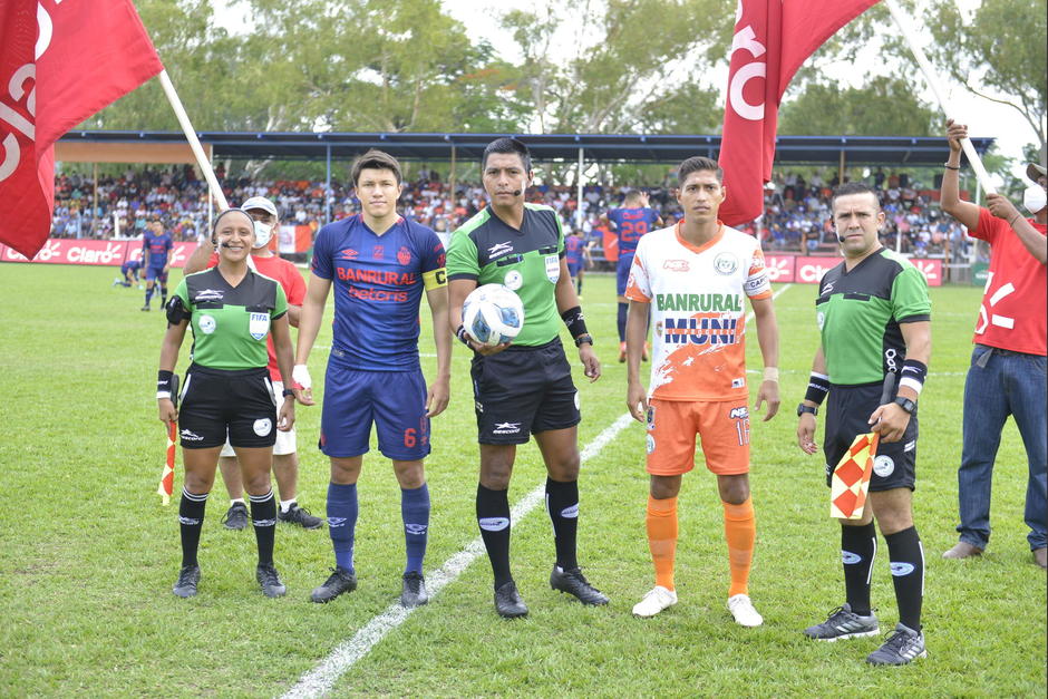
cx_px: 524
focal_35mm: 55
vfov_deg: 24.6
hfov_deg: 36.2
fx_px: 1601
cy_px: 350
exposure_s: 1/1250
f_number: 3.2
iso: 640
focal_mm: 55
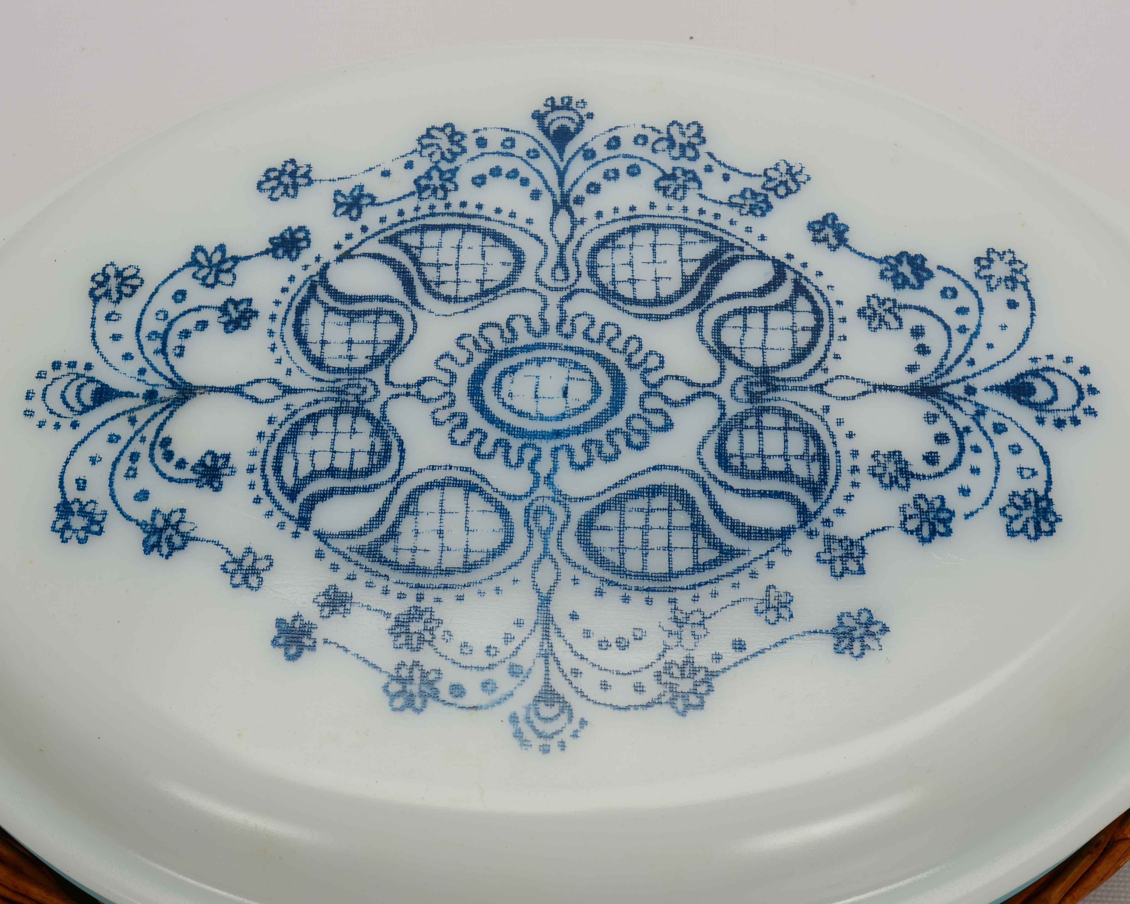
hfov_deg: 31.7
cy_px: 453
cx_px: 563
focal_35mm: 60
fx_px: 1992
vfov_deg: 25.6
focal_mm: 35
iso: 100
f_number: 22
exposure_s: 1/160
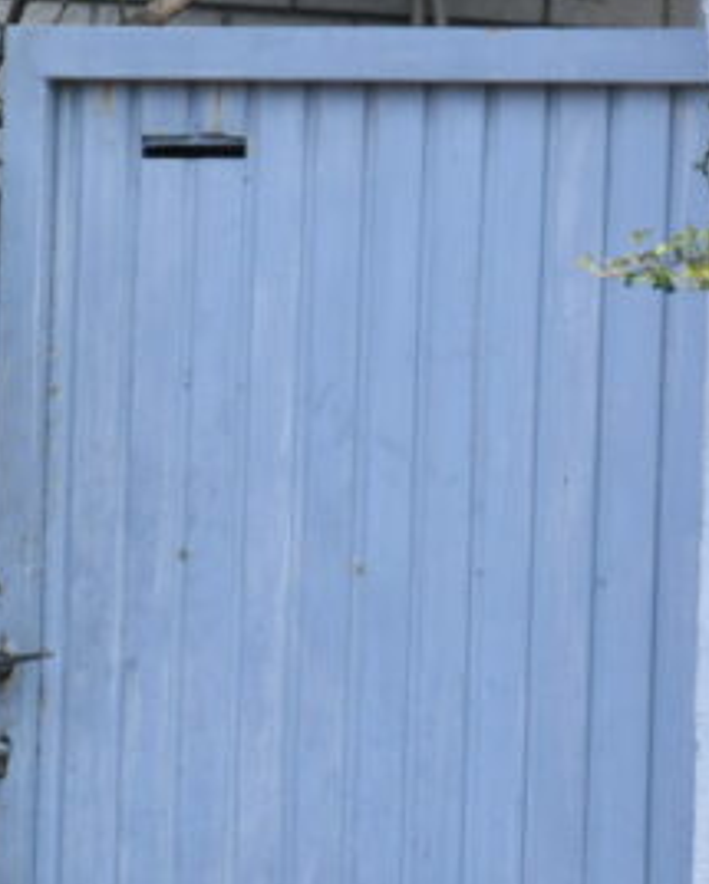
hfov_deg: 3.6
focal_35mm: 430
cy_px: 295
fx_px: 11260
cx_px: 696
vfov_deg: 4.5
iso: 400
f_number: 4
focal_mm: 120
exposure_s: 1/1600
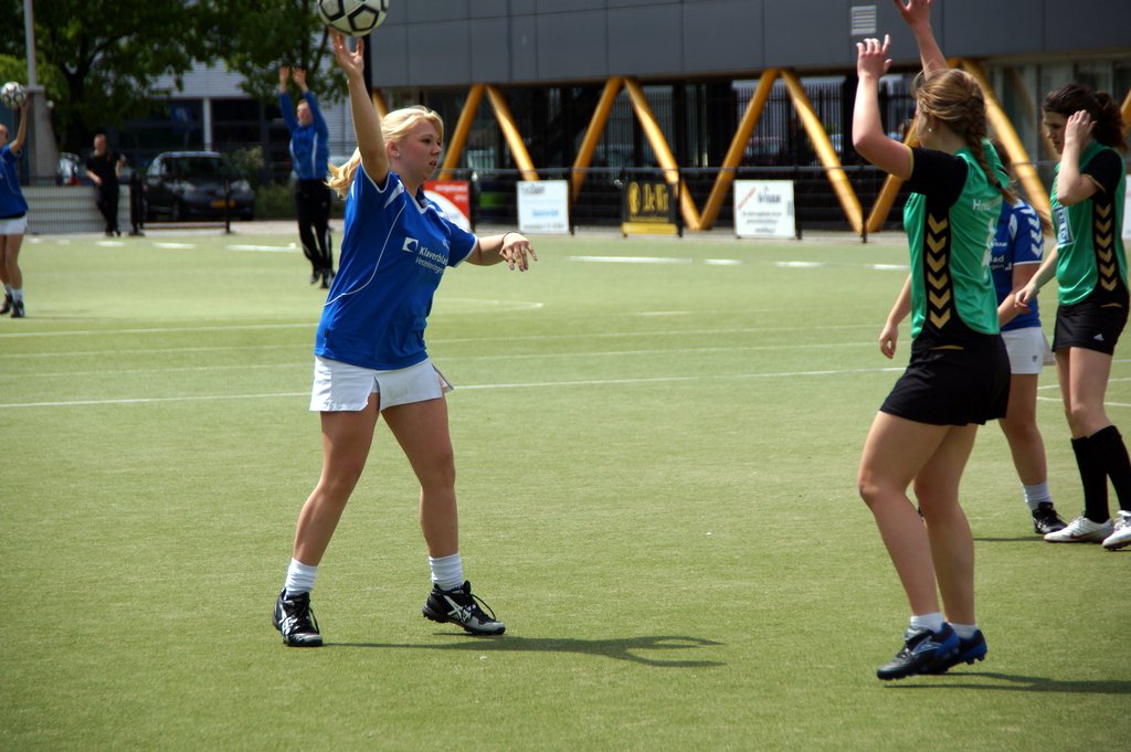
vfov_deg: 6.5
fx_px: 6592
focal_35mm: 210
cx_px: 566
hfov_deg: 9.8
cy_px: 376
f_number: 6.3
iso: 100
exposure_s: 1/800
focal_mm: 140
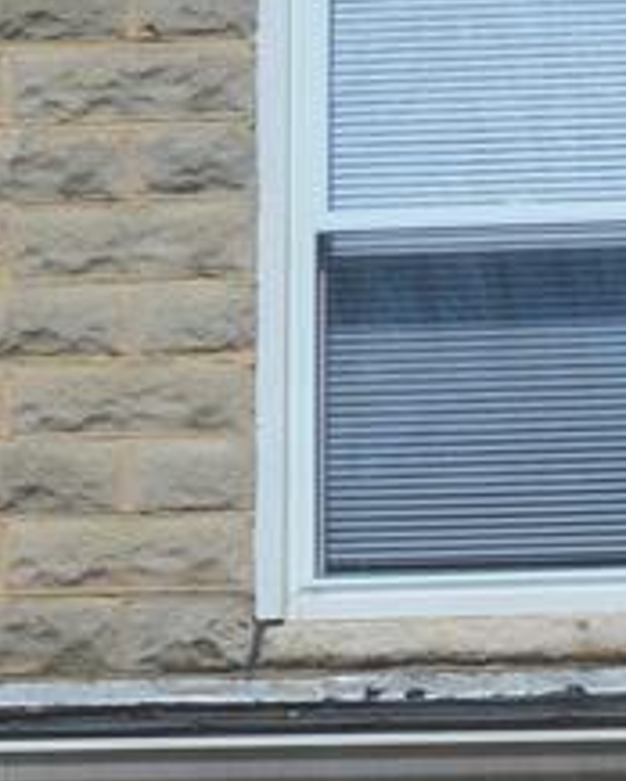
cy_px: 844
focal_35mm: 338
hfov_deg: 4.6
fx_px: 7817
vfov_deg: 5.7
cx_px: 970
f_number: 11
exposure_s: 1/500
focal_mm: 34
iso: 200
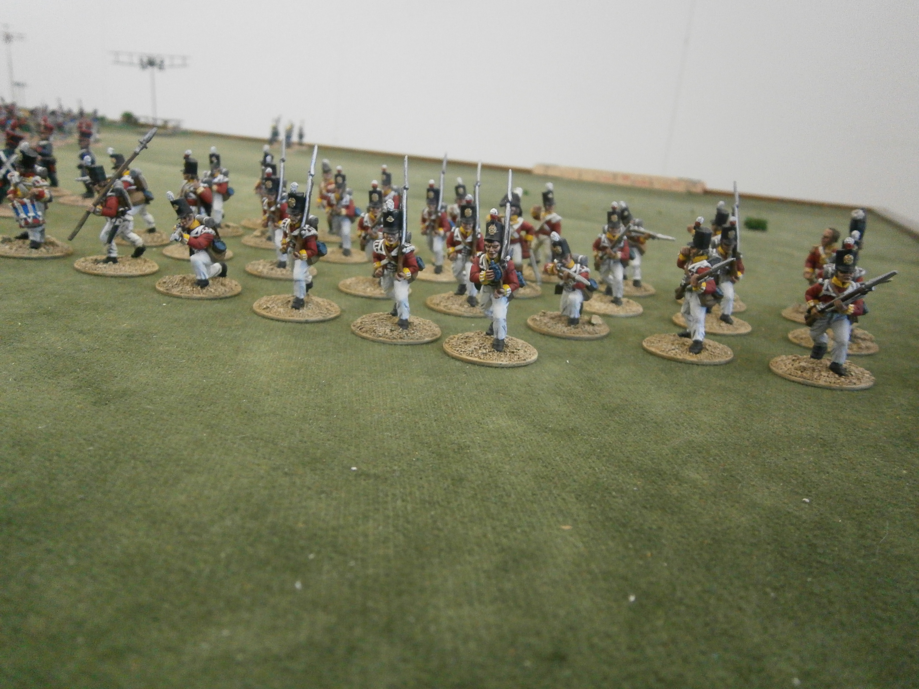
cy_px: 344
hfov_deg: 67.3
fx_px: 690
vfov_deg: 53.1
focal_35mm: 26
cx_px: 460
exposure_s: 1/20
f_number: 2.8
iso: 400
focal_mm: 4.7
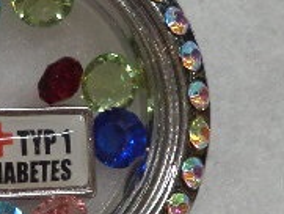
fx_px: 558
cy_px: 138
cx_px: 46
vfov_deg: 21.6
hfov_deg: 27.8
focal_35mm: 68
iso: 80
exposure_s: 1/30
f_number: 3.1
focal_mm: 4.3
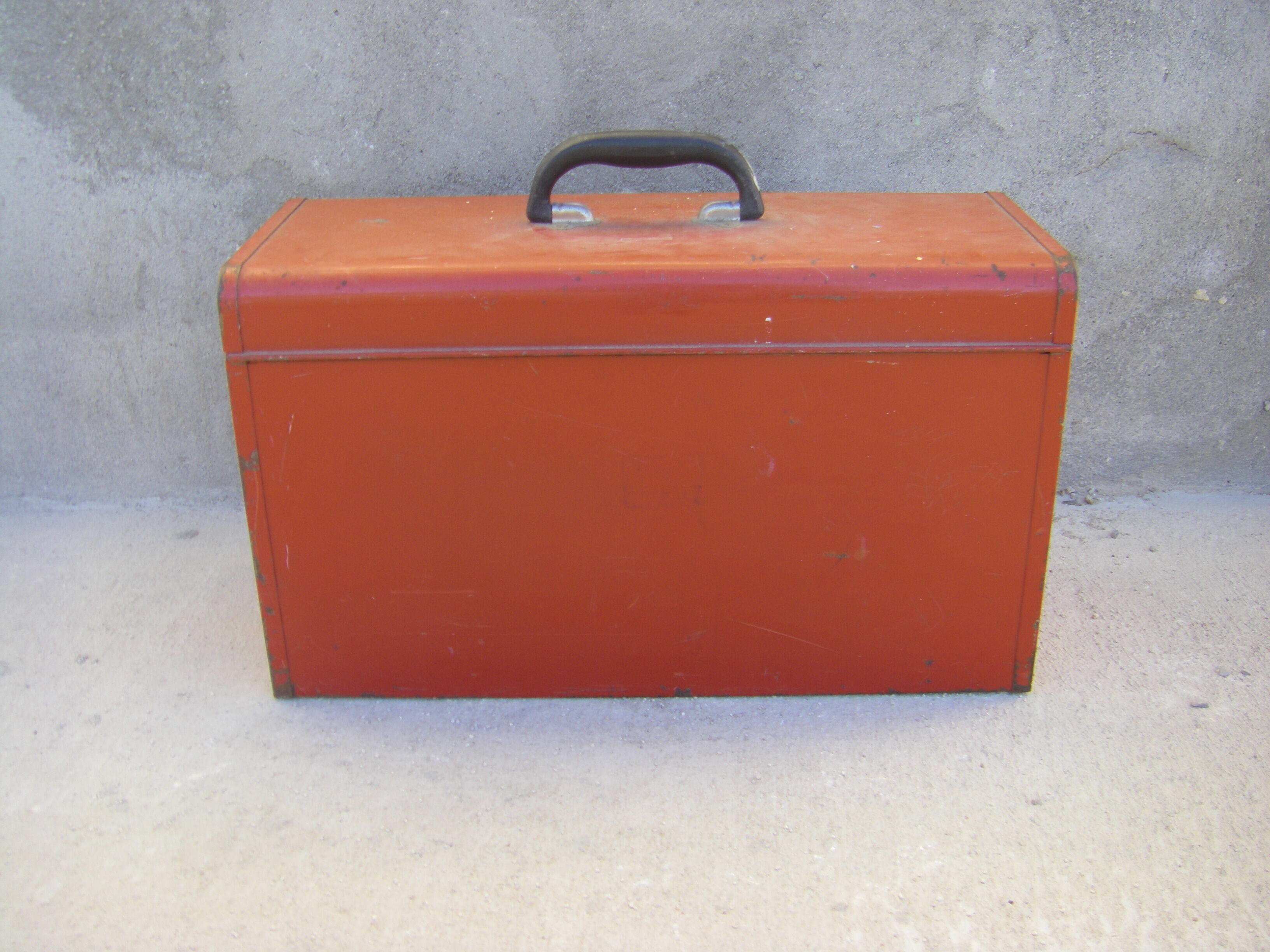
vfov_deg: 37.7
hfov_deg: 49.0
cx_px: 635
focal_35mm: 38
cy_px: 476
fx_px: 1394
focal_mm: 6.3
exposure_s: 1/80
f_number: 3.5
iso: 64
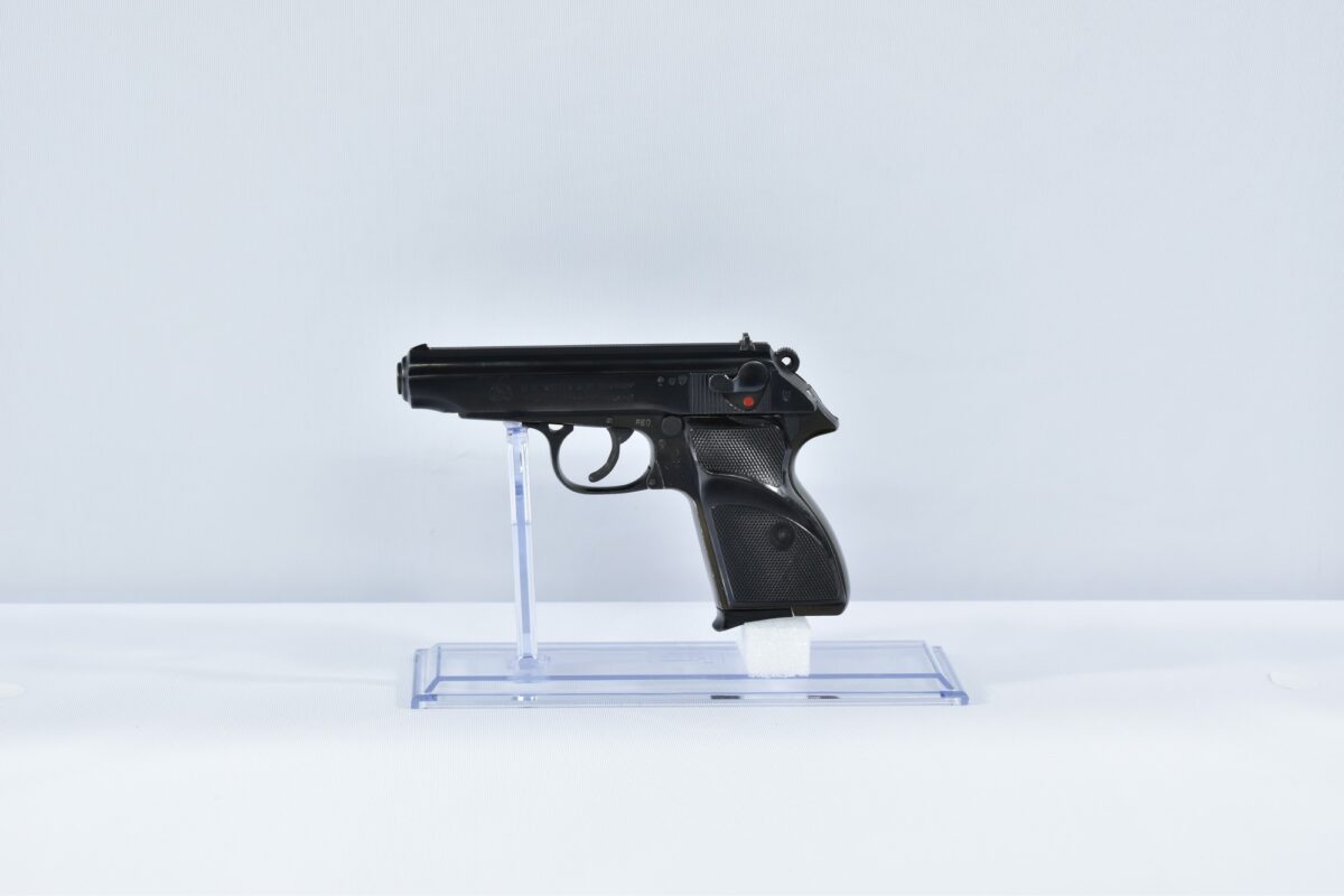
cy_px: 448
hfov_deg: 27.0
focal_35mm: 75
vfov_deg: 18.2
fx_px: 2800
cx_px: 672
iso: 640
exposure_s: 1/20
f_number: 5.6
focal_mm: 50
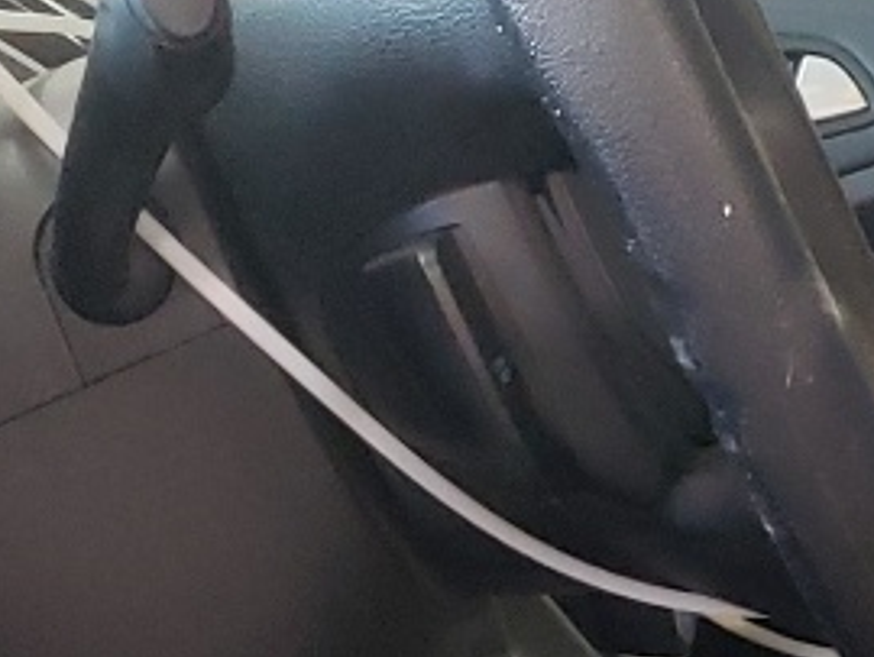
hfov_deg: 11.8
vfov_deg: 9.4
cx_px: 1563
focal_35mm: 154
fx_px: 3892
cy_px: 909
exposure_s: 1/40
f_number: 1.5
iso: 247
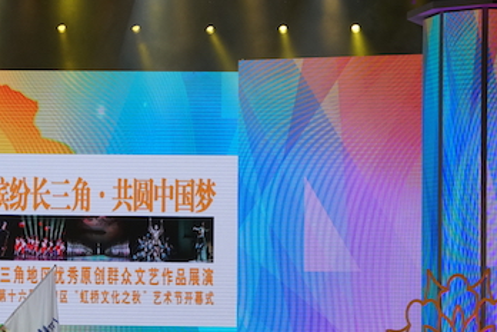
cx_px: -41
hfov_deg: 18.3
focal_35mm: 108
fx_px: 1491
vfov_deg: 12.6
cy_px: 258
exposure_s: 1/200
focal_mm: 47
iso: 1600
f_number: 6.3
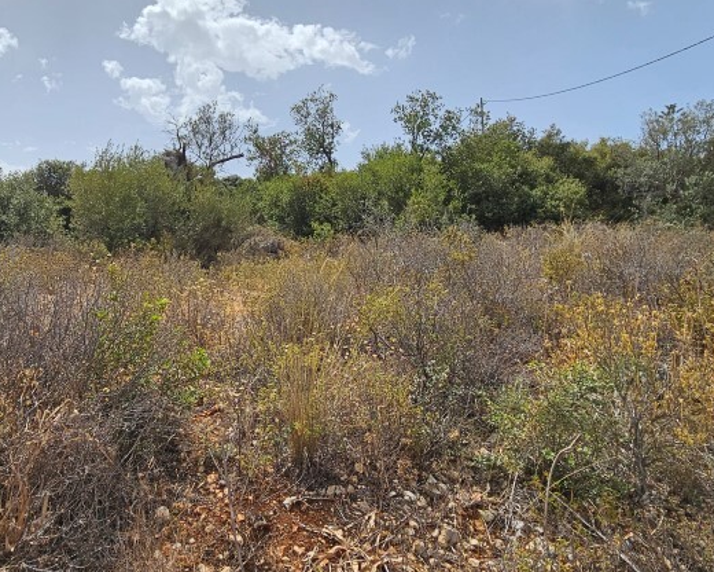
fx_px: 528
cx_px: 262
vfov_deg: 55.9
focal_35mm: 25
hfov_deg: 66.9
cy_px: 204
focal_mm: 2.2
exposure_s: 1/3160
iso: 50
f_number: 2.2
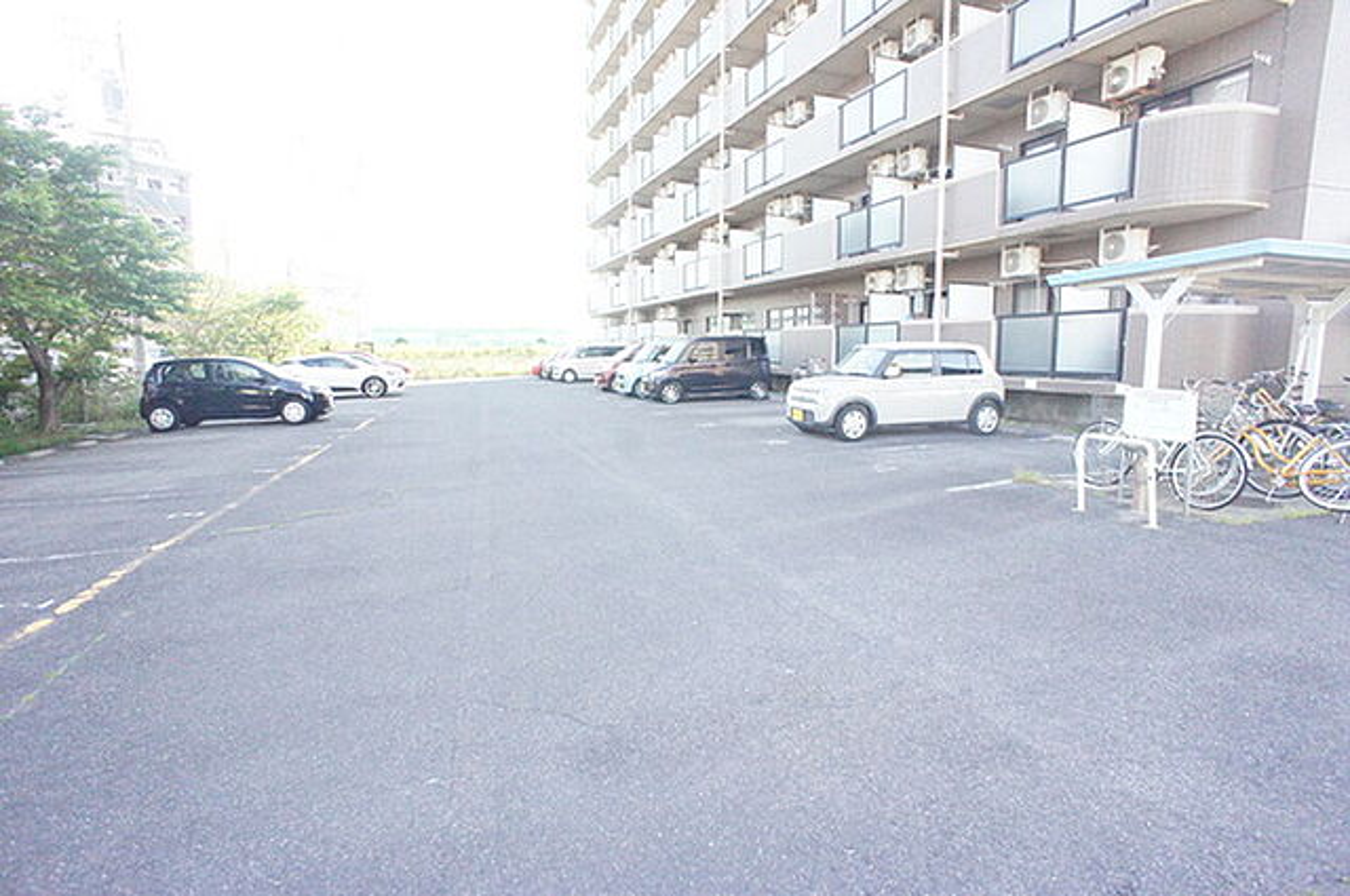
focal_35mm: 24
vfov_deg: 53.0
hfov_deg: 73.8
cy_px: 448
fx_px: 899
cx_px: 675
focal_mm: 16
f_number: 6.3
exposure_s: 1/640
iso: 6400
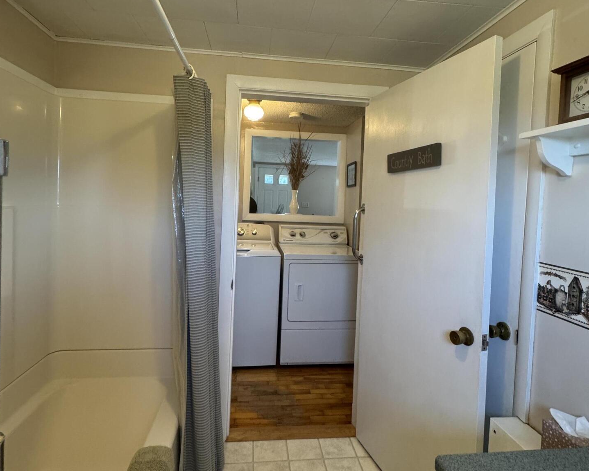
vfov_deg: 70.6
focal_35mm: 19
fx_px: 331
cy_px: 209
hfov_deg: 83.3
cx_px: 288
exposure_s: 1/120
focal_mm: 2.22
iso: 250
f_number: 2.2
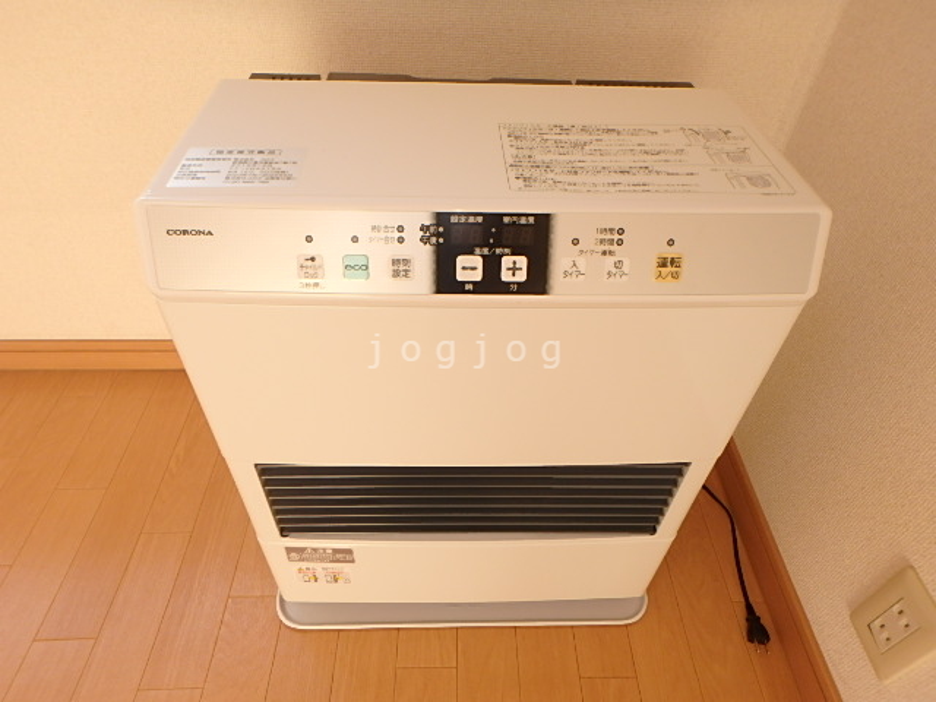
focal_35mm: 21
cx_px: 468
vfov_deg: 63.4
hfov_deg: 79.0
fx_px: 568
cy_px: 351
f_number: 3.5
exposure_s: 1/80
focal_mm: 3.7
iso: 125
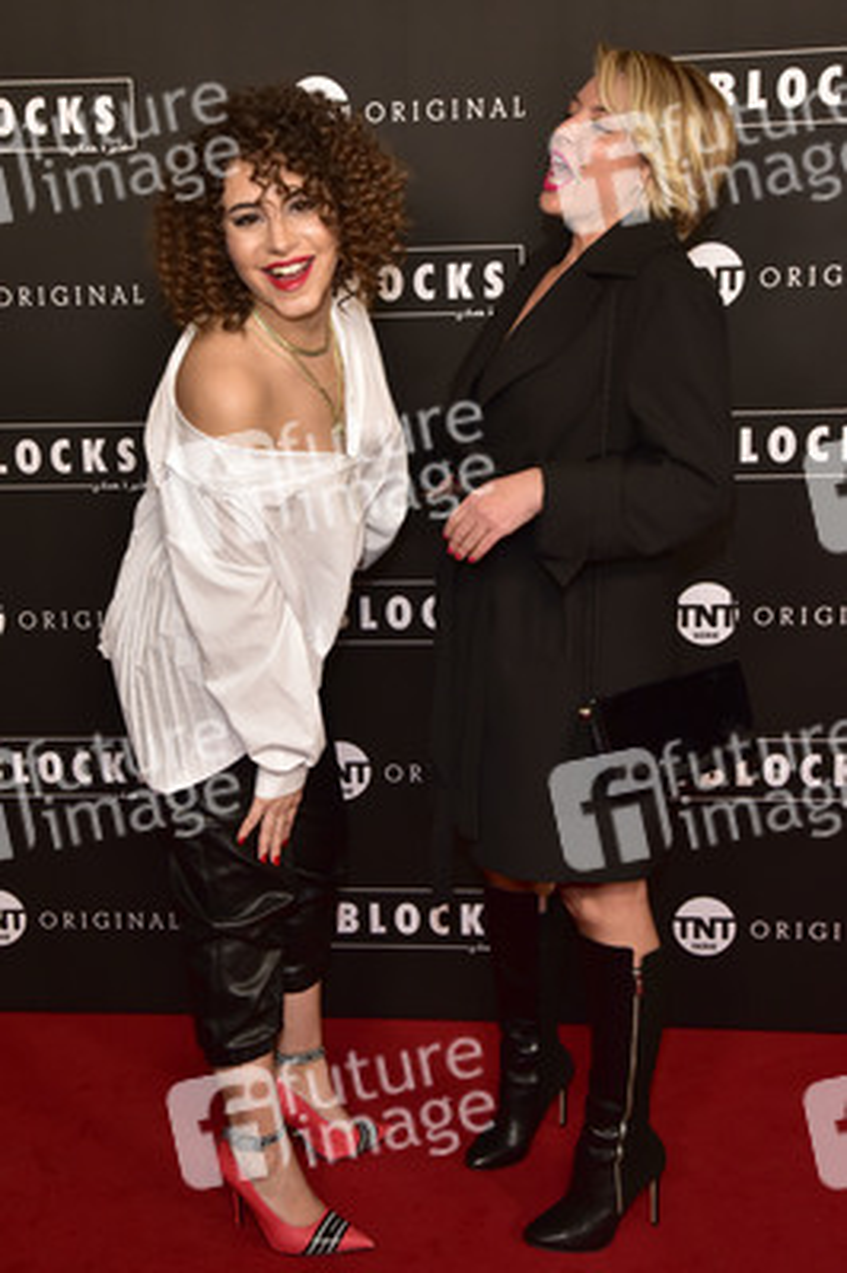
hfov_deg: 31.8
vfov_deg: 46.4
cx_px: 424
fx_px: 1485
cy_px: 636
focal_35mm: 42
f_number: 8
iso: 2000
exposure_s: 1/250
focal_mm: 42
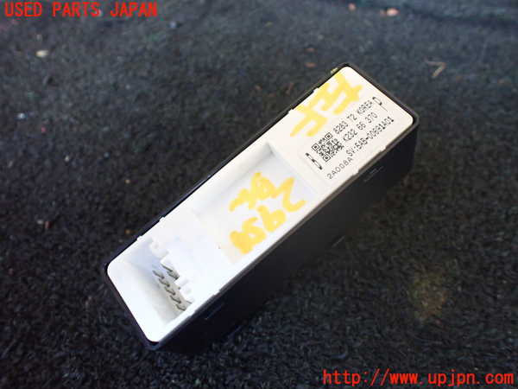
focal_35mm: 30
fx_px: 449
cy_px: 194
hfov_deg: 60.0
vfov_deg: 46.8
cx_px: 259
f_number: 2.3
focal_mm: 5.4
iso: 800
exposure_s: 1/125
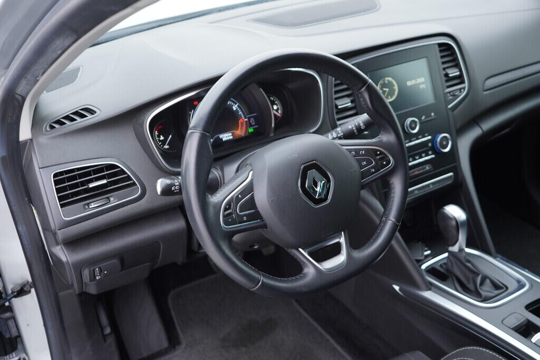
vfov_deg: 36.9
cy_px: 180
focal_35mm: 36
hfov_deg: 53.1
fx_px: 540
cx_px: 270
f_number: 2.8
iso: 200
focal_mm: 24
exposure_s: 1/40
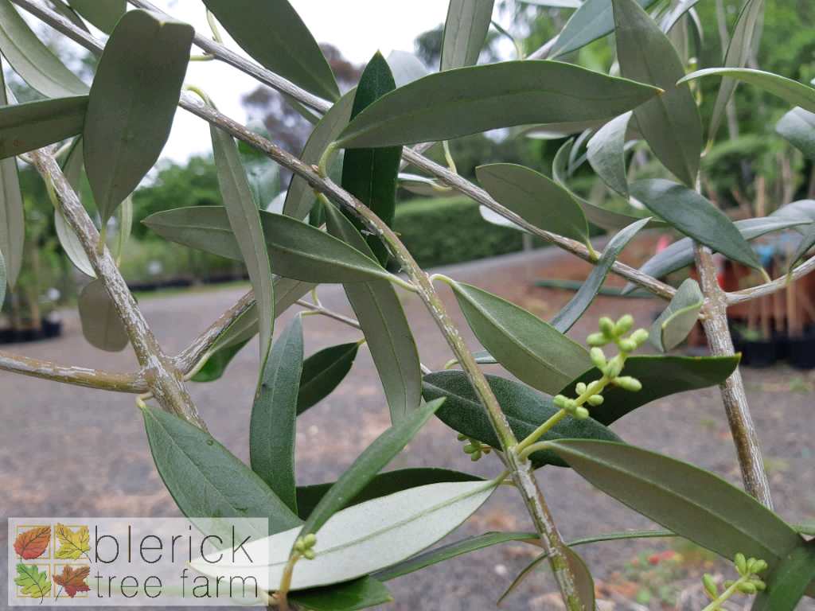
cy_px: 306
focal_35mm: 26
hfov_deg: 67.3
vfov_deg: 53.1
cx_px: 408
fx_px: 612
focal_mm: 3.93
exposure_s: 1/414
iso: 40
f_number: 1.7
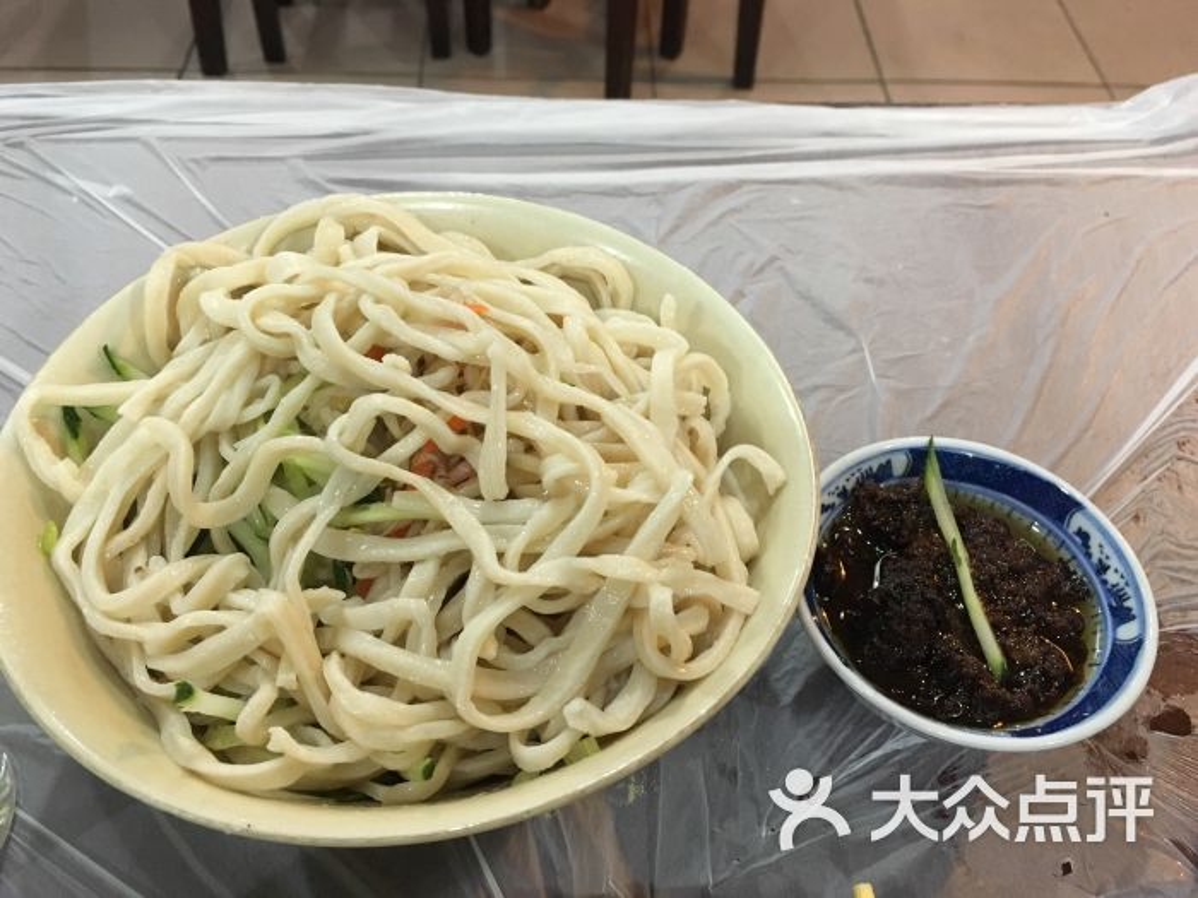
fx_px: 1004
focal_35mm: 29
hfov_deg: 61.7
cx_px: 599
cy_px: 449
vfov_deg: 48.2
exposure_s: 1/33
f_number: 2.2
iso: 200
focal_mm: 4.15
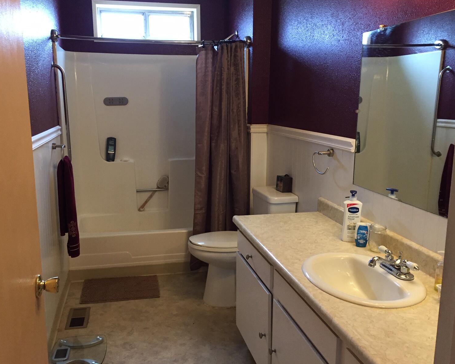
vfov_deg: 47.1
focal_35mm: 31
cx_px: 207
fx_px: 417
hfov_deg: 57.1
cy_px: 181
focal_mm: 4.15
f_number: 2.2
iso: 160
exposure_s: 1/30
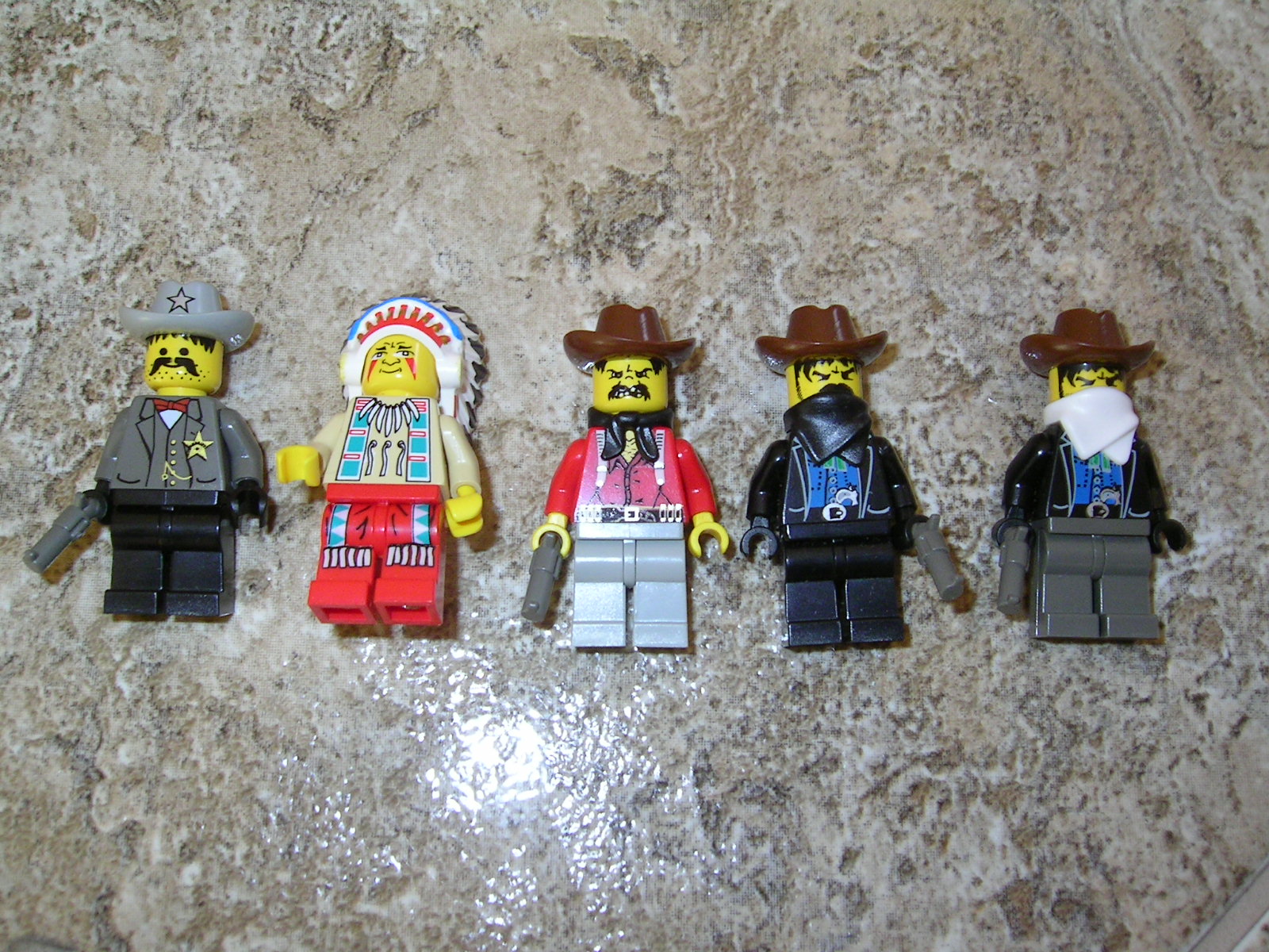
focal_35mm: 36
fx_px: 1320
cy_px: 476
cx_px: 634
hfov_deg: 51.4
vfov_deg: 39.7
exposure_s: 1/30
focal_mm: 5.6
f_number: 4.8
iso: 100
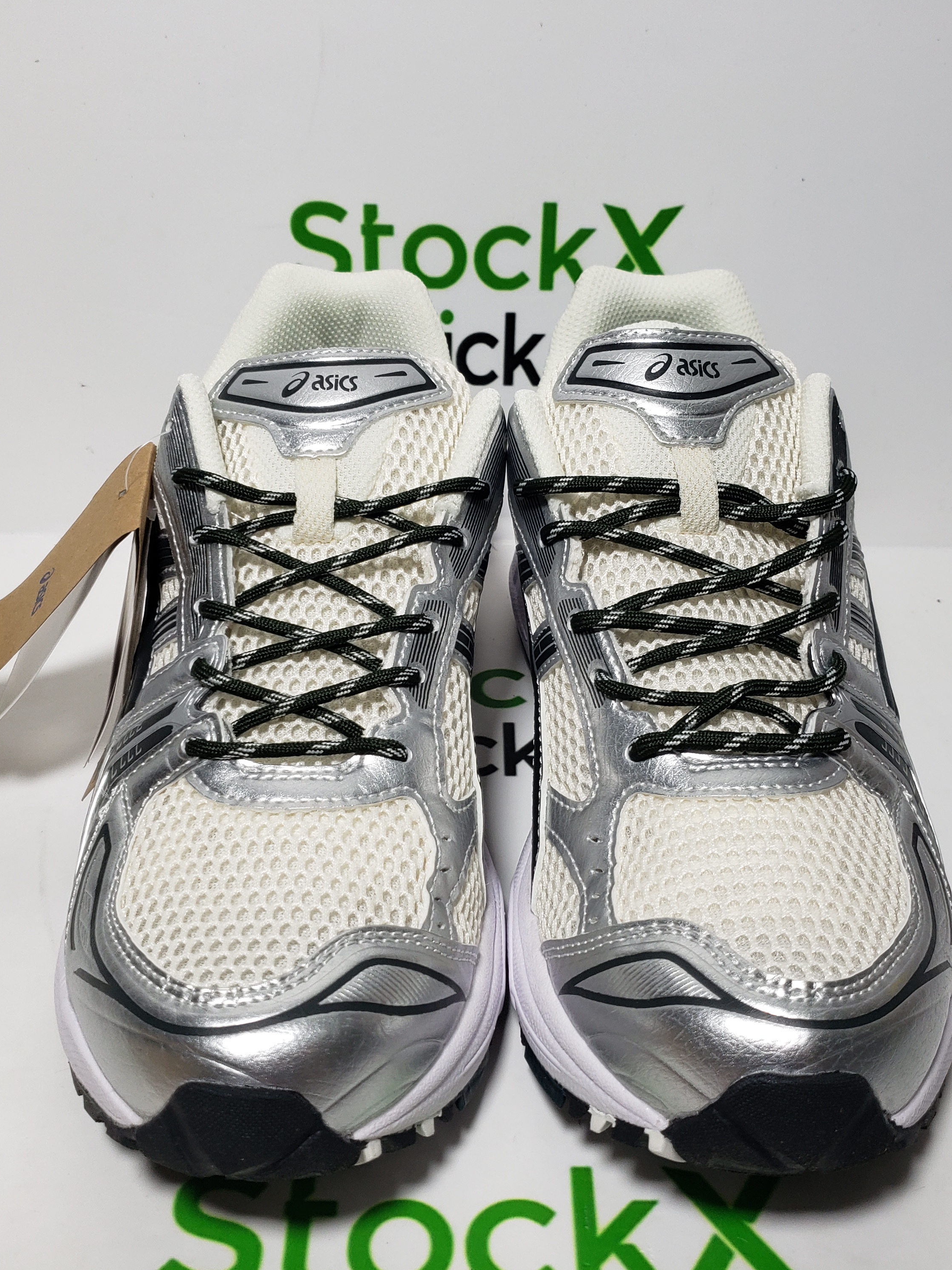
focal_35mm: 35
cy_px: 631
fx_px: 1284
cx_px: 503
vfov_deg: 52.6
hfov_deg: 40.7
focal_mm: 4.3
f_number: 1.5
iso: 50
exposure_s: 1/529
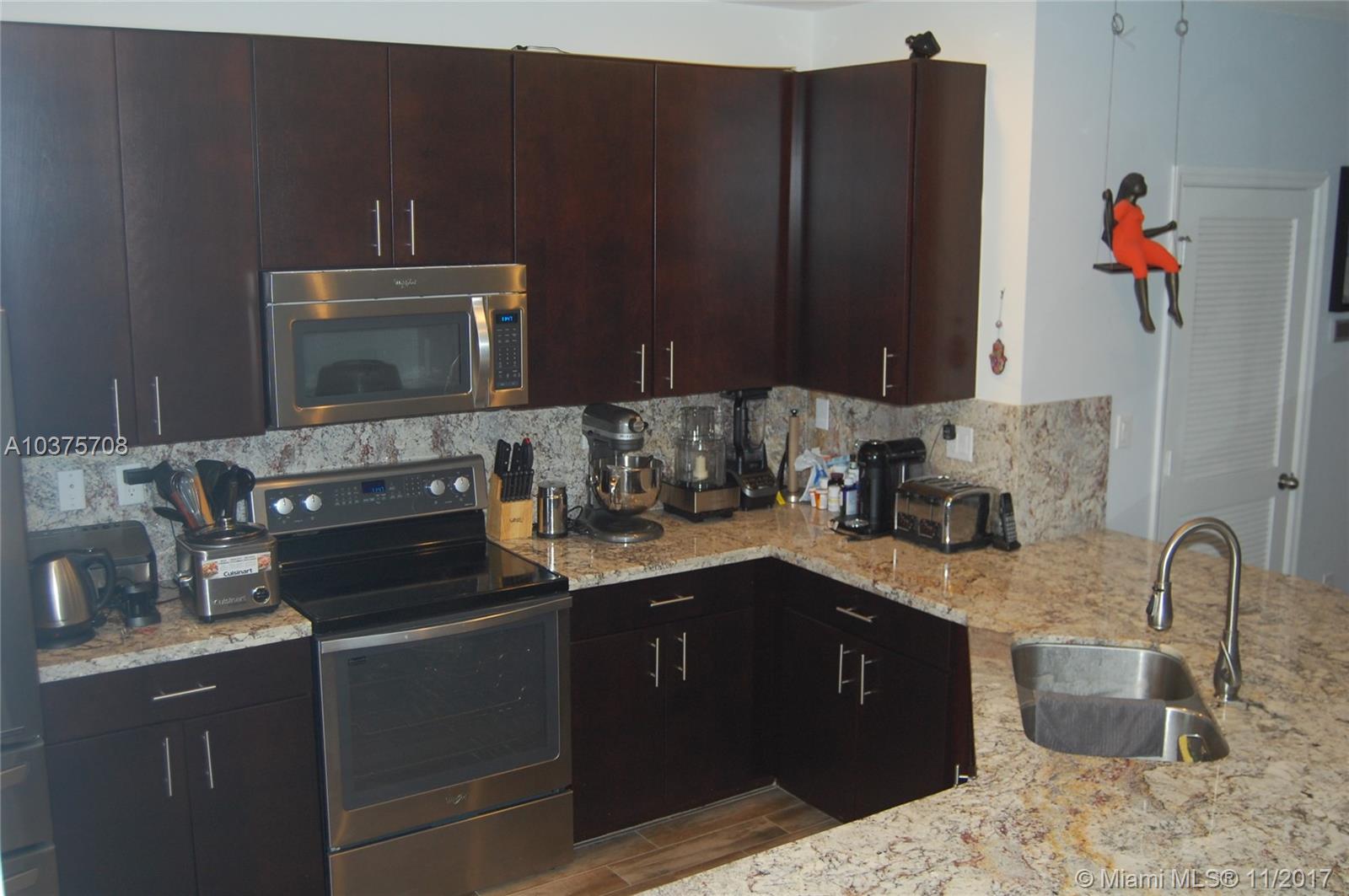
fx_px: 1347
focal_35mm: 36
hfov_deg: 53.2
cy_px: 448
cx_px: 674
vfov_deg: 36.8
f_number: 4
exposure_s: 1/60
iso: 400
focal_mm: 24
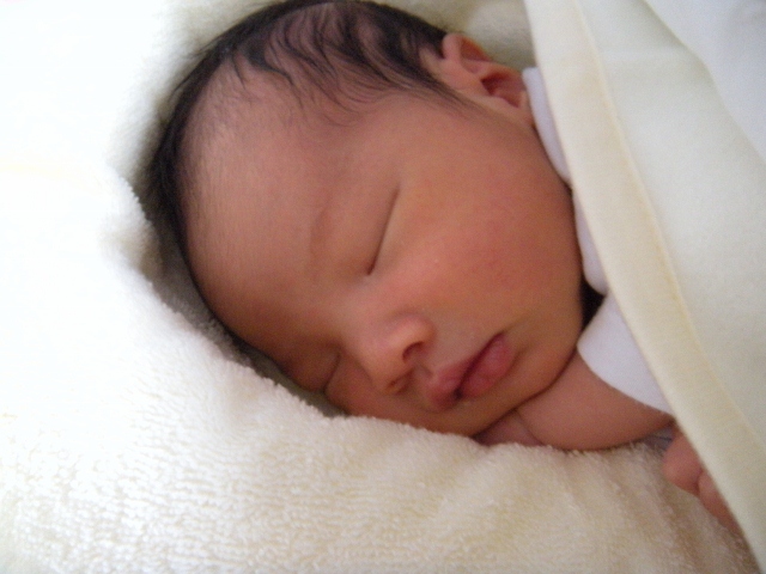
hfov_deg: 52.6
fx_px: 774
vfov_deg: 40.7
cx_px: 383
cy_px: 287
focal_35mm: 35
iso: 400
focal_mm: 5.9
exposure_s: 1/30
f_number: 3.8
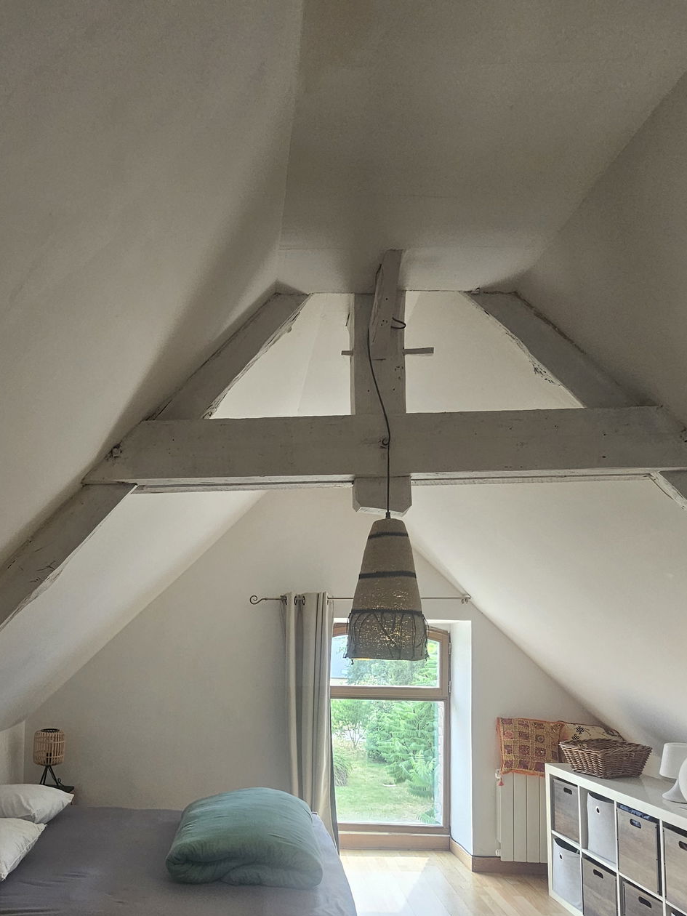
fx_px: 582
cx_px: 227
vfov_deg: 74.0
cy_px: 612
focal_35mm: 22
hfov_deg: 59.6
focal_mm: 2.2
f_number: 2.2
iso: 125
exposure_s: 1/70.8
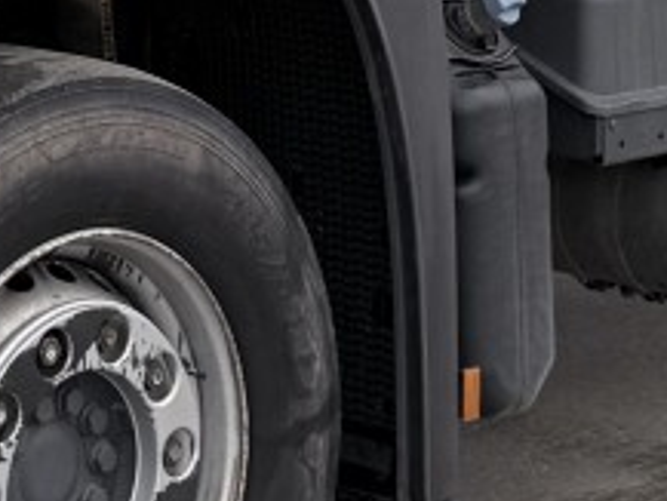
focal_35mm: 159
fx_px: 3065
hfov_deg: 12.3
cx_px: 52
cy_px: -516
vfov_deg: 8.8
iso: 64
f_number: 1.78
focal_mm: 6.76
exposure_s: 1/195
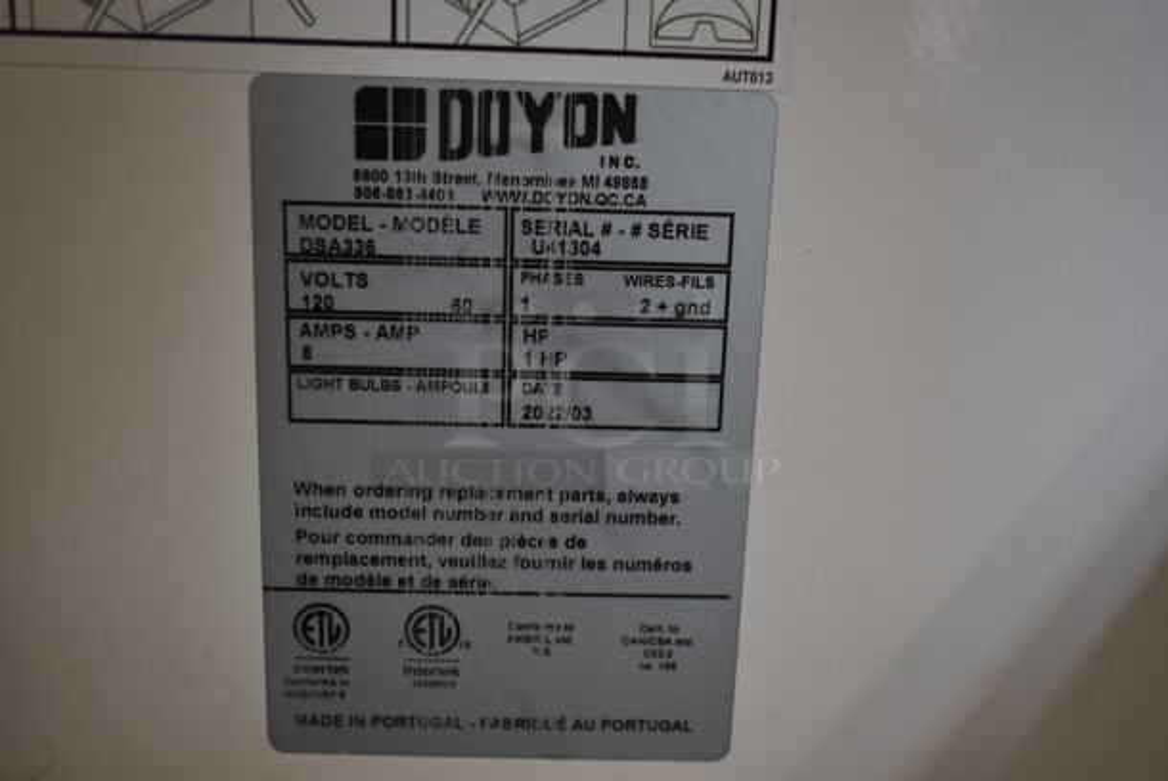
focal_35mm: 40
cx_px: 584
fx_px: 1315
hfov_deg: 47.9
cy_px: 390
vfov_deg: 33.1
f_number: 4
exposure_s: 1/40
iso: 280
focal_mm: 27
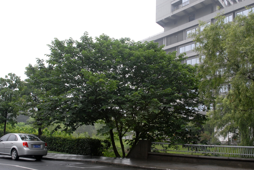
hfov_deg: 46.4
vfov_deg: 32.0
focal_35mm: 42
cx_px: 127
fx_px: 297
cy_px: 85
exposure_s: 1/160
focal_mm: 28
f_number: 8
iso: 400
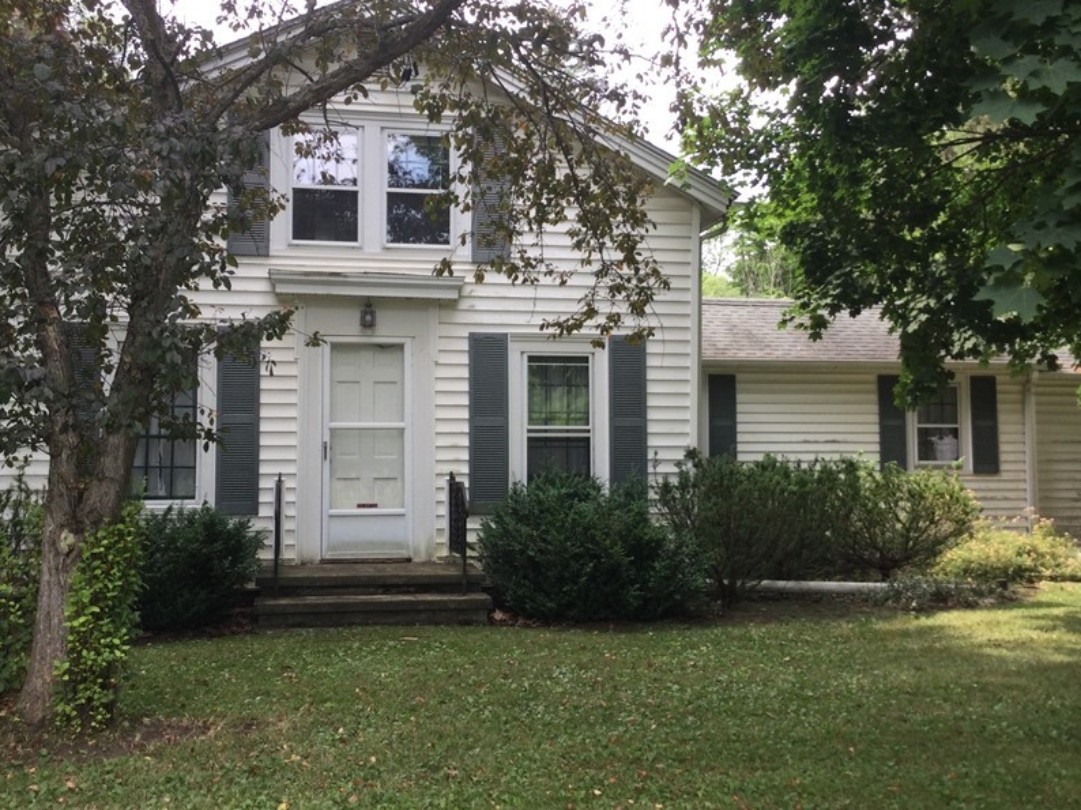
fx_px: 1249
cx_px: 536
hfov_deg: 46.8
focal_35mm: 40
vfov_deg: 35.9
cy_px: 391
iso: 25
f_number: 2.4
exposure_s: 1/129
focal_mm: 3.3
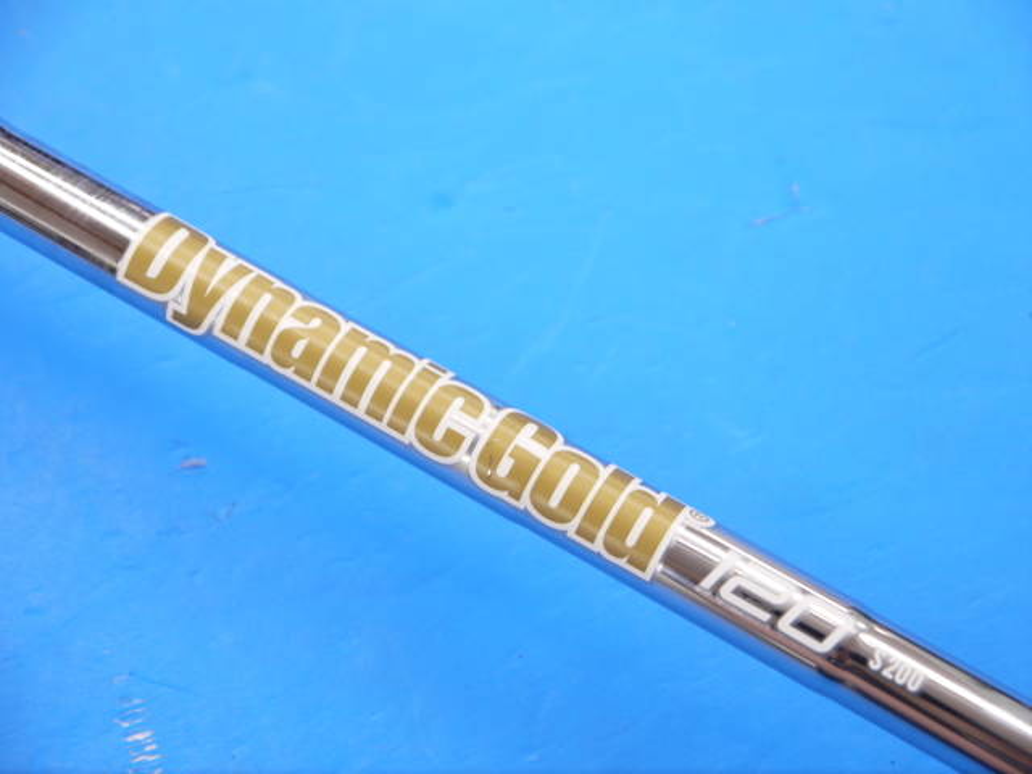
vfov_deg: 17.6
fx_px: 2504
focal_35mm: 84
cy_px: 387
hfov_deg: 23.3
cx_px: 516
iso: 640
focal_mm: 42
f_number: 5.6
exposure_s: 1/80
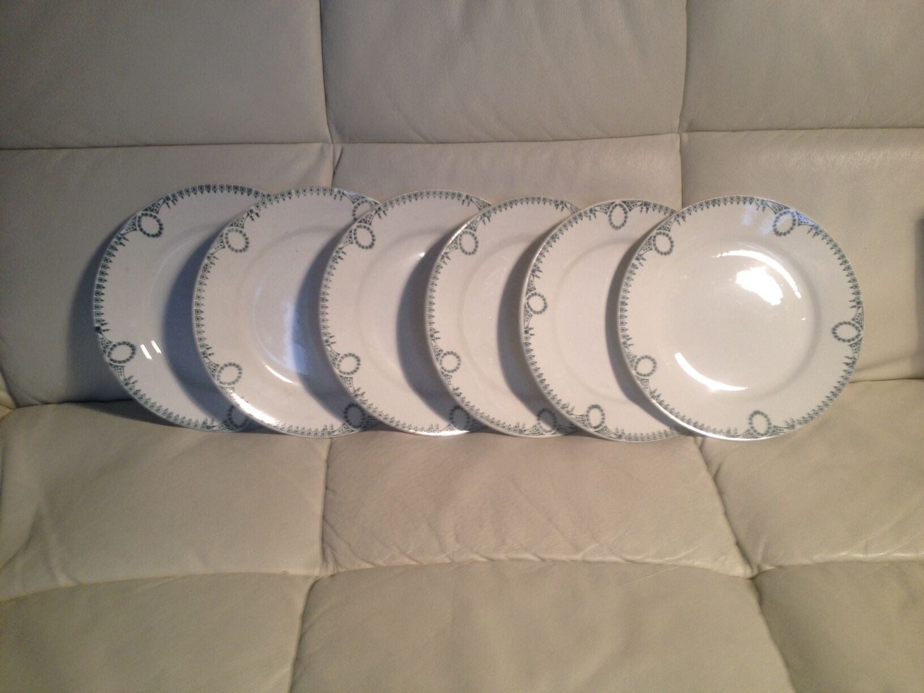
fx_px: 934
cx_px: 462
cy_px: 346
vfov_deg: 40.7
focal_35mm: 35
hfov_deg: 52.6
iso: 64
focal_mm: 4.28
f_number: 2.4
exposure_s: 1/20
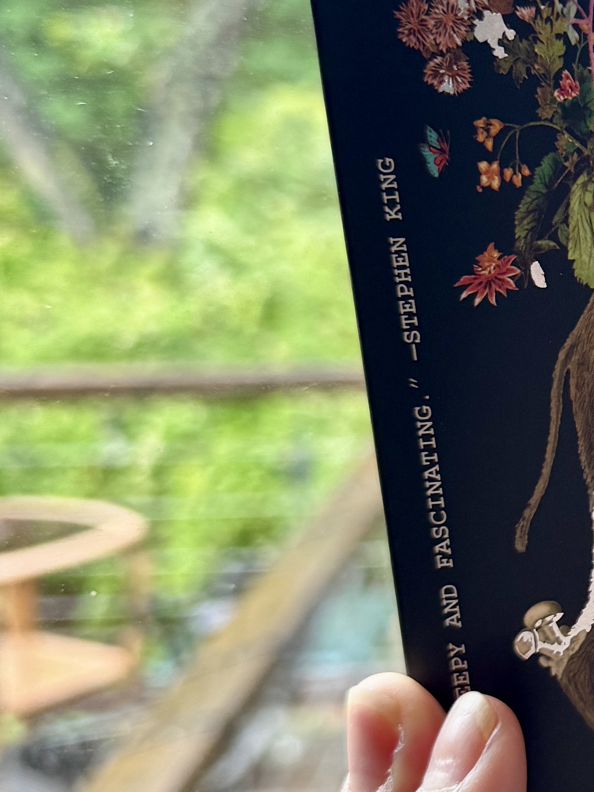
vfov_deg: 27.0
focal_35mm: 72
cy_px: 329
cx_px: 882
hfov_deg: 18.2
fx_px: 1647
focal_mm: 6.76
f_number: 1.78
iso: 200
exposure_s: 1/101
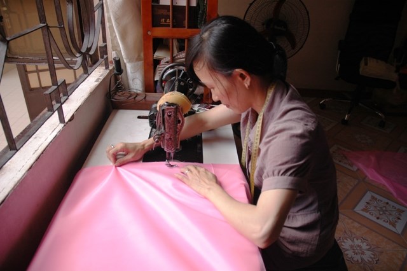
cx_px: 204
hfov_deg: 67.4
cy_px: 136
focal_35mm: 27
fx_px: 305
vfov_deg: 47.9
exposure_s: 1/40
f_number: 3.5
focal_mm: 18
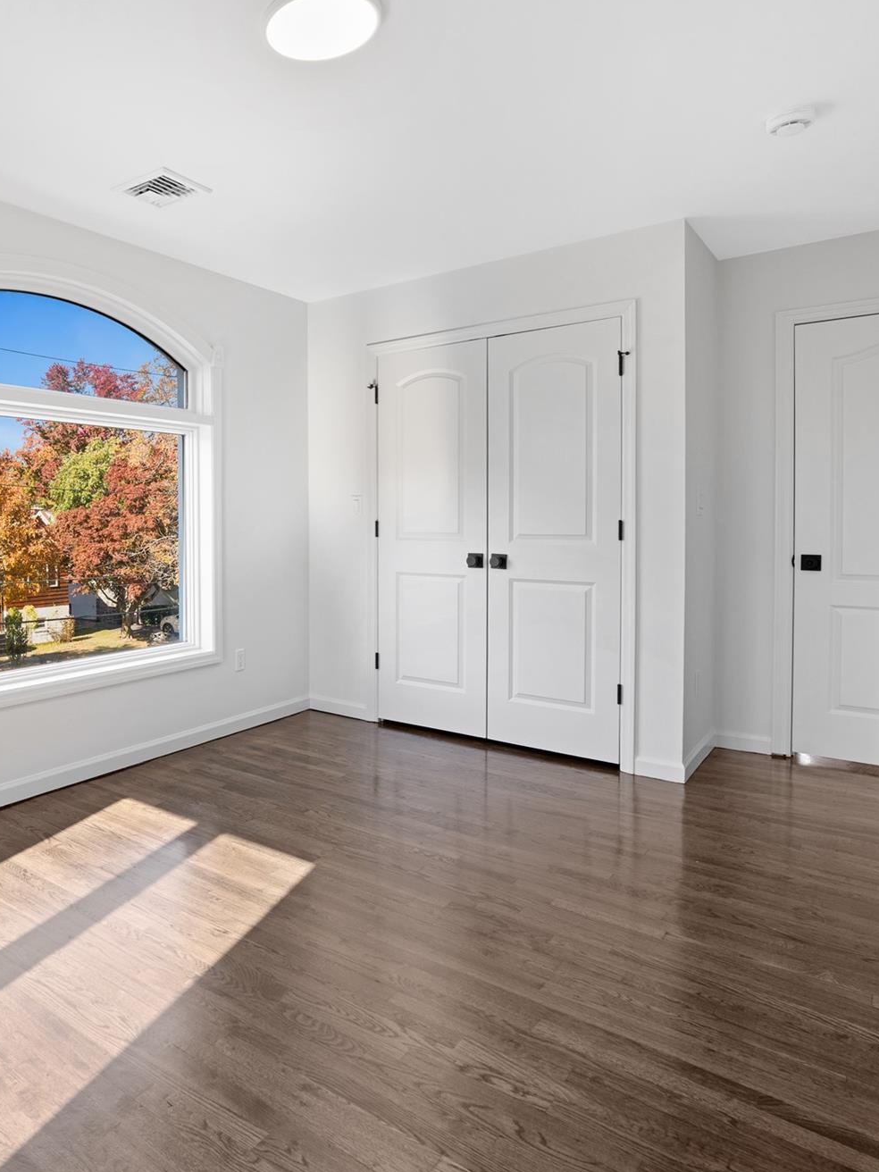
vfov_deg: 79.0
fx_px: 711
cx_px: 188
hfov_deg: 59.0
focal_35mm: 21
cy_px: 592
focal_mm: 14
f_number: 5
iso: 125
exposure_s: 1/25
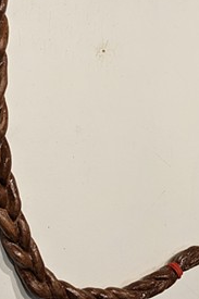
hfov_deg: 27.5
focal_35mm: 49
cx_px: 88
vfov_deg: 40.0
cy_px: 107
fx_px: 407
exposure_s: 1/60
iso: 208
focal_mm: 4.4
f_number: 1.7
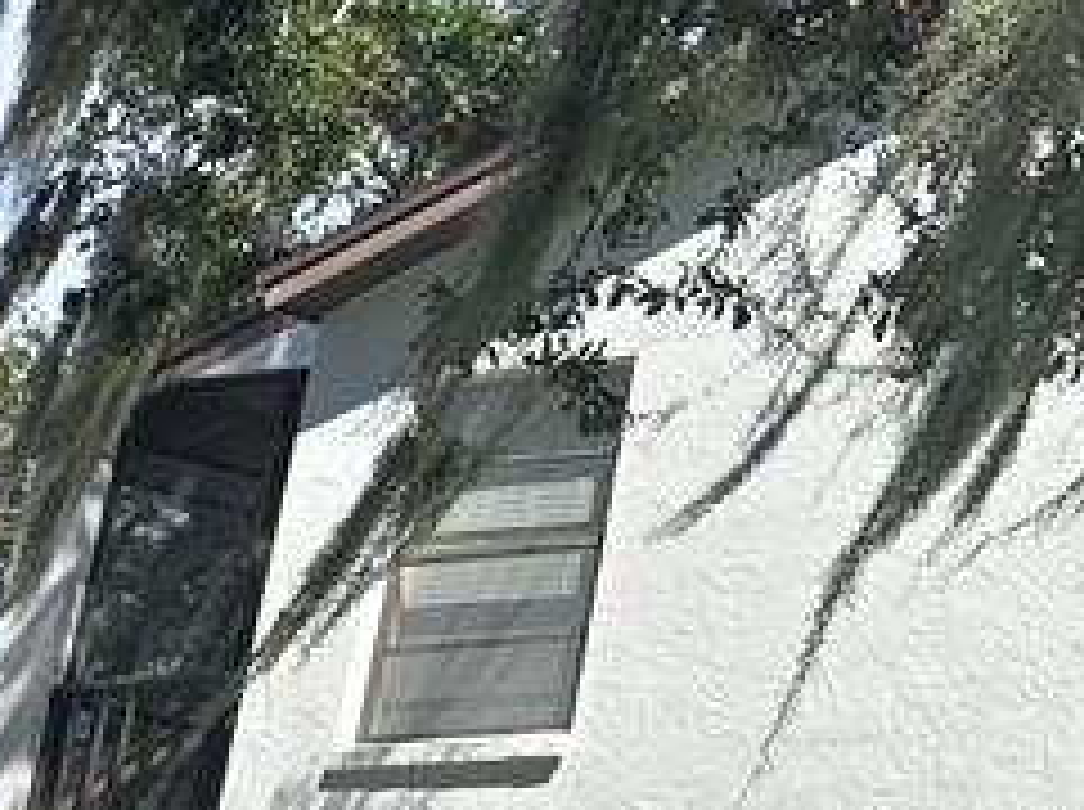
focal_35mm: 153
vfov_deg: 8.8
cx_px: 1952
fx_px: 4784
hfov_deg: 11.9
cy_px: -1066
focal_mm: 6.3
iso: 12
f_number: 1.7
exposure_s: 1/511
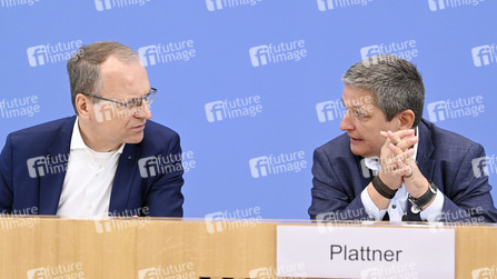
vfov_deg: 16.3
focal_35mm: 74
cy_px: 137
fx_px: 975
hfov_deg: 28.6
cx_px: 248
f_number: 6.3
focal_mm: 70
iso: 4000
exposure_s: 1/500
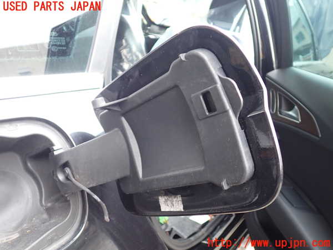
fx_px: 289
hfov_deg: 60.0
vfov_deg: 46.8
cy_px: 125
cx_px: 166
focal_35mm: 30
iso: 200
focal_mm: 5.4
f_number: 2.3
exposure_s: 1/50
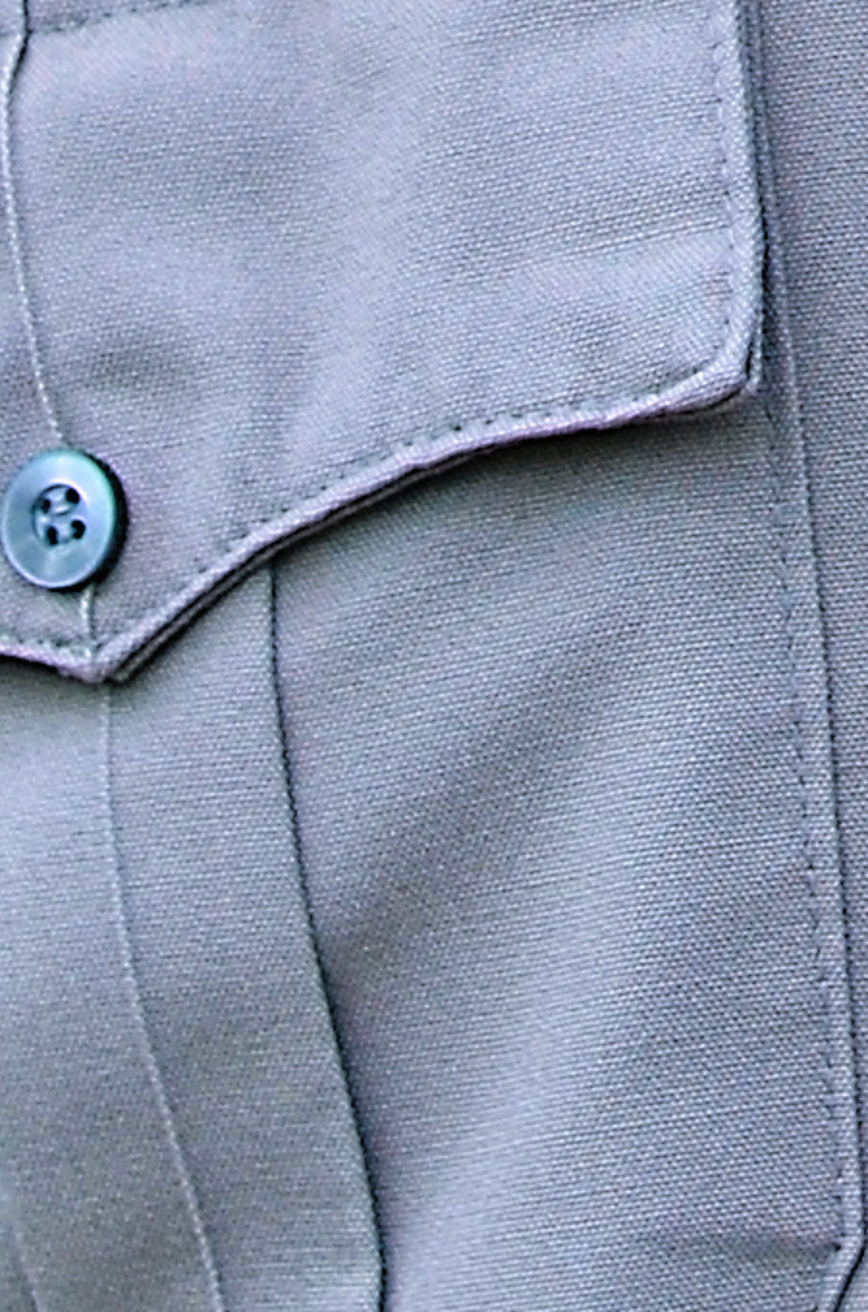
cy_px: -1848
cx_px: 1495
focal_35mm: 925
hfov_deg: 1.5
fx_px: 33610
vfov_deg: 2.2
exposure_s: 1/250
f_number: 4.5
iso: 320
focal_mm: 85
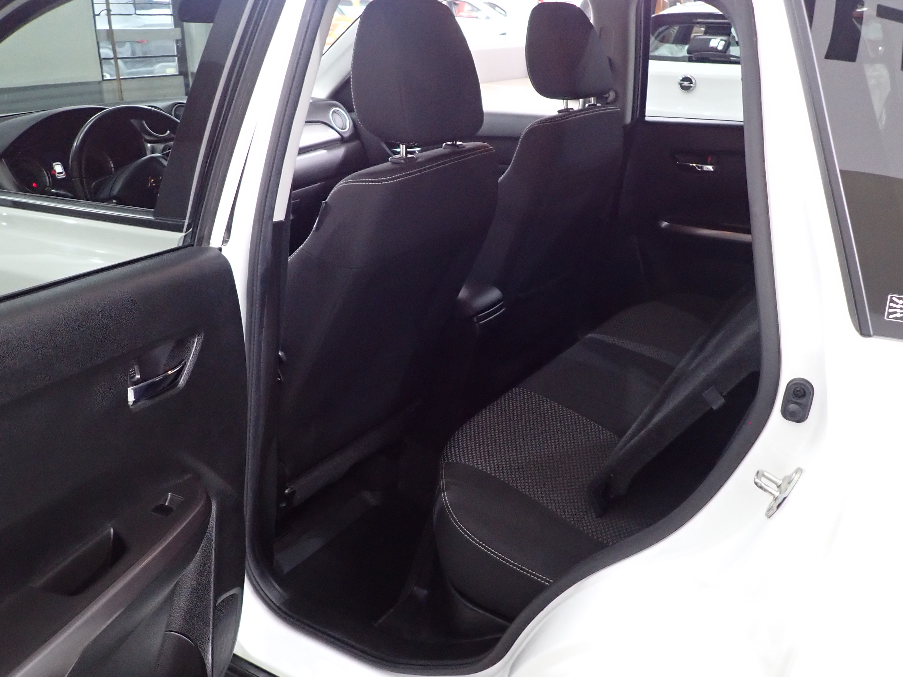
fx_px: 835
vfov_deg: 44.1
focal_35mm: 32
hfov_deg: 56.8
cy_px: 310
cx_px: 483
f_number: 2
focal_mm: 4.5
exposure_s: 1/30
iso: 400
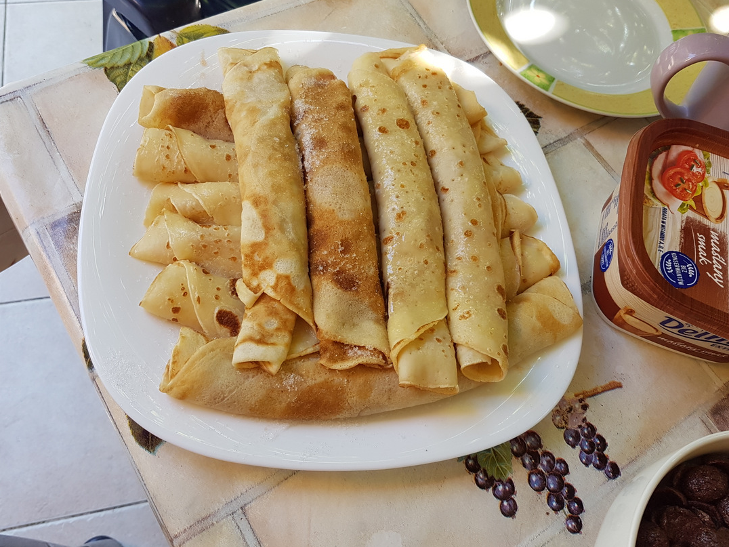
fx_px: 611
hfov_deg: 61.7
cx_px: 373
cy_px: 243
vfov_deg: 48.1
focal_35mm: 29
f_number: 1.7
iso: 50
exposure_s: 1/100
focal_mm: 4.2
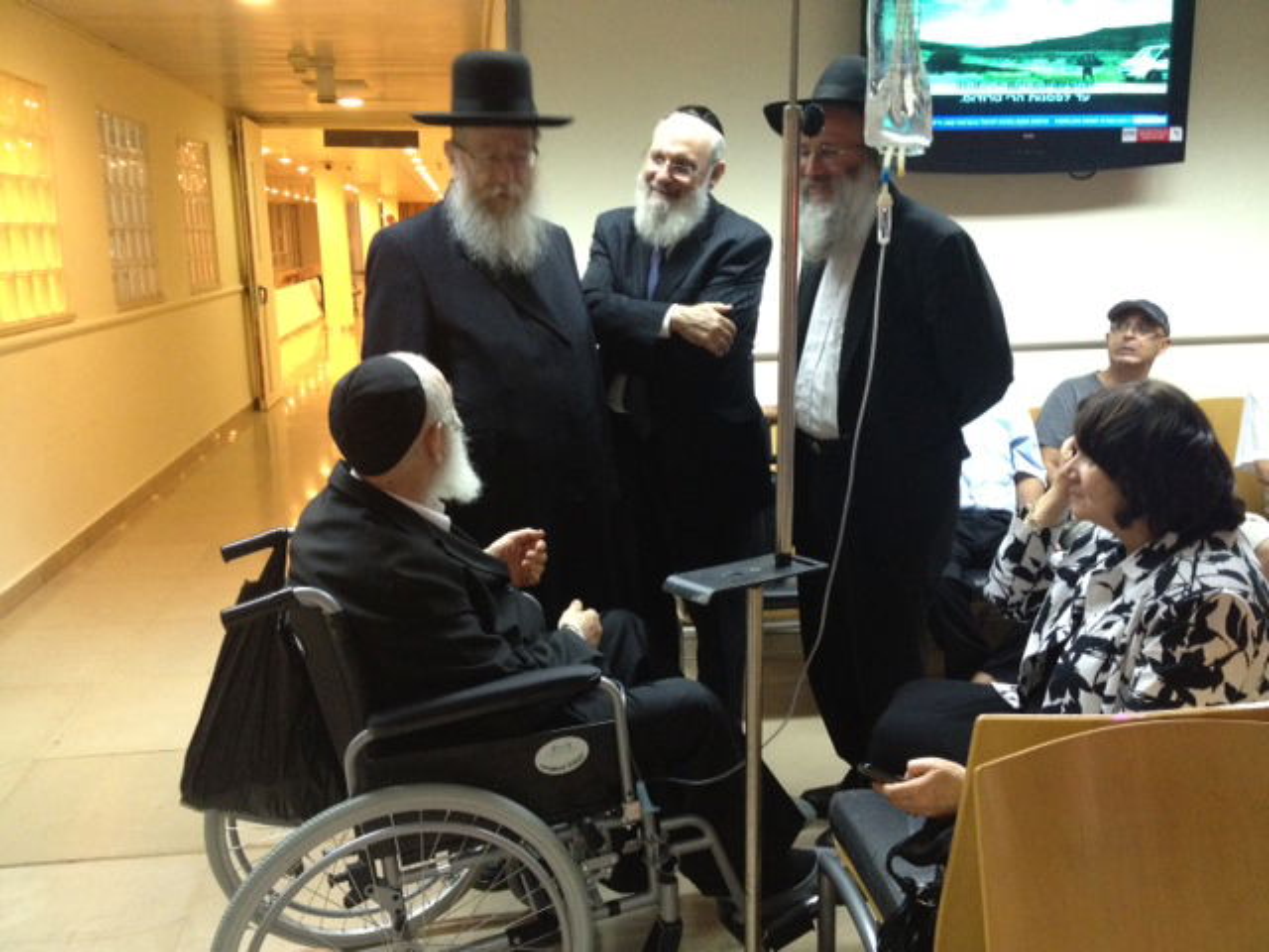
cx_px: 634
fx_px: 1283
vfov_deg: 40.7
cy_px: 476
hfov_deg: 52.6
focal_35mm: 35
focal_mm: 4.28
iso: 400
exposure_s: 1/20
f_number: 2.4
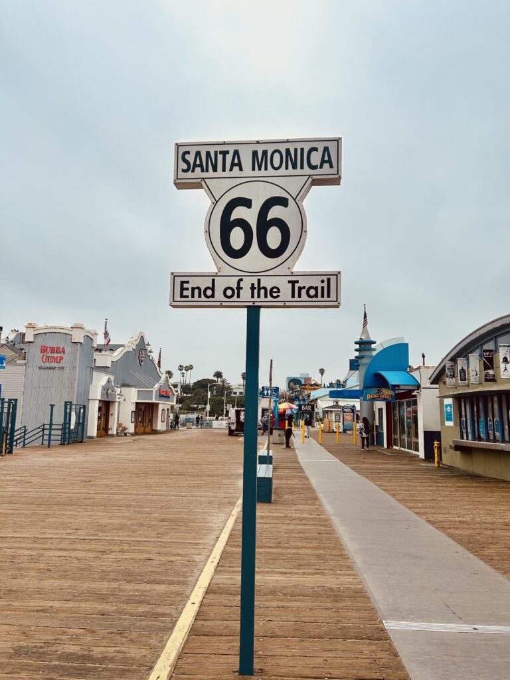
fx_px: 511
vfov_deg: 67.3
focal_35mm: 26
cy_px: 340
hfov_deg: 53.1
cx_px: 255
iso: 50
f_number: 1.5
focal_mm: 5.7
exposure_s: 1/1468
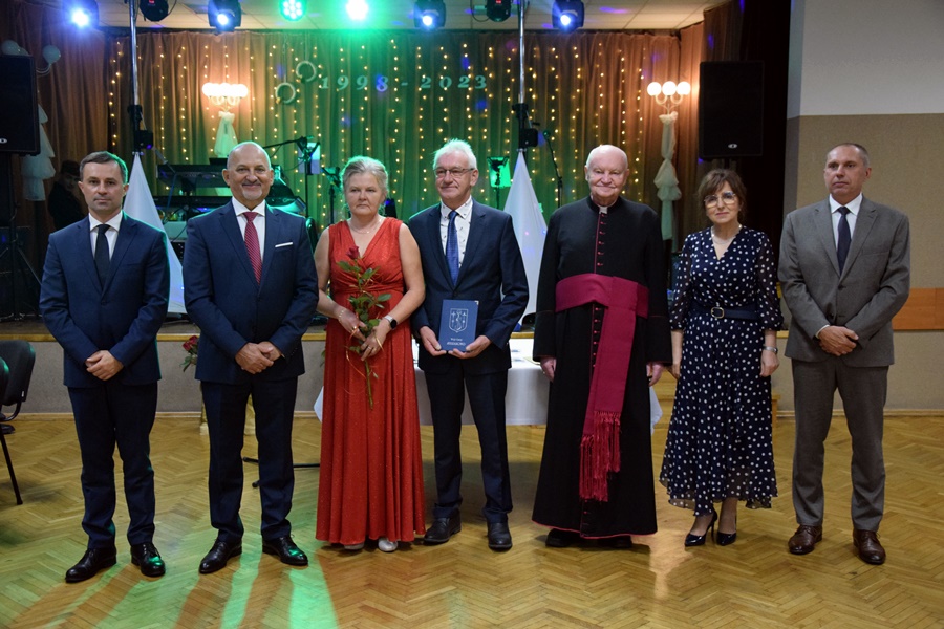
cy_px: 314
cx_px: 472
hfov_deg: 46.4
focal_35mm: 42
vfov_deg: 31.9
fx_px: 1101
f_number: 4
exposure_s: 1/100
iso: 3600
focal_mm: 28
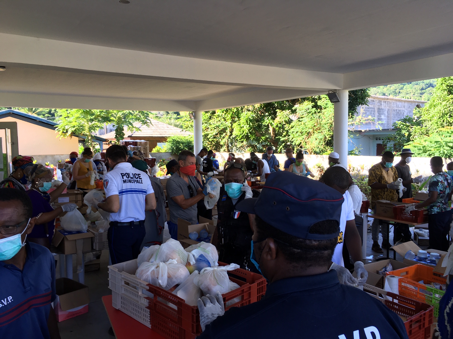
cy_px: 170
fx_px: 380
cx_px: 226
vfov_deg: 48.2
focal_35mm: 29
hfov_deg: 61.7
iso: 25
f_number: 2.2
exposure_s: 1/117
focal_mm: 4.15
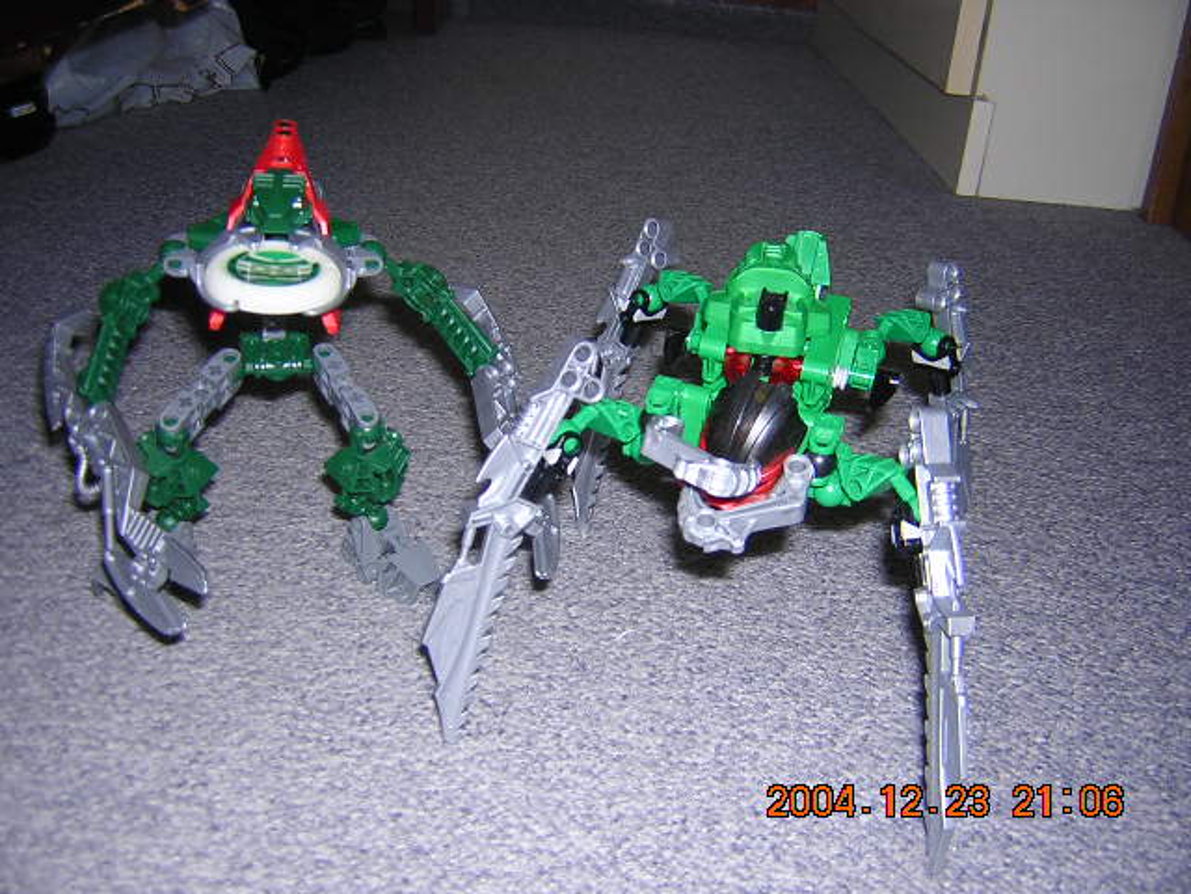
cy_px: 447
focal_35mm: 36
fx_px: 1239
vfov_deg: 39.7
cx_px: 596
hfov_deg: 51.4
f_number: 2.6
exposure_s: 1/60.1
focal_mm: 4.7
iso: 100
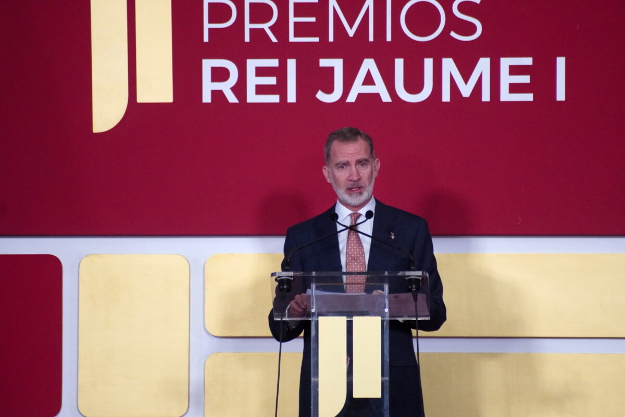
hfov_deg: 4.9
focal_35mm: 420
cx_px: 312
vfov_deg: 3.3
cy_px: 208
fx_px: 7291
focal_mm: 280
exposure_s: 1/500
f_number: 5.6
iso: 3200
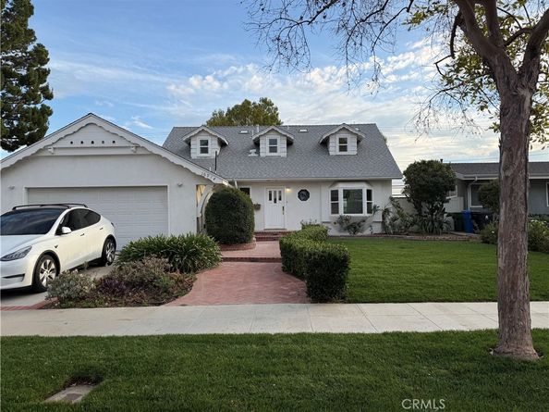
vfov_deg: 56.8
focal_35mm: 24
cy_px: 206
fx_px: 380
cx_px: 274
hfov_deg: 71.6
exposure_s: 1/1855
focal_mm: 6.76
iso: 80
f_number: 1.78
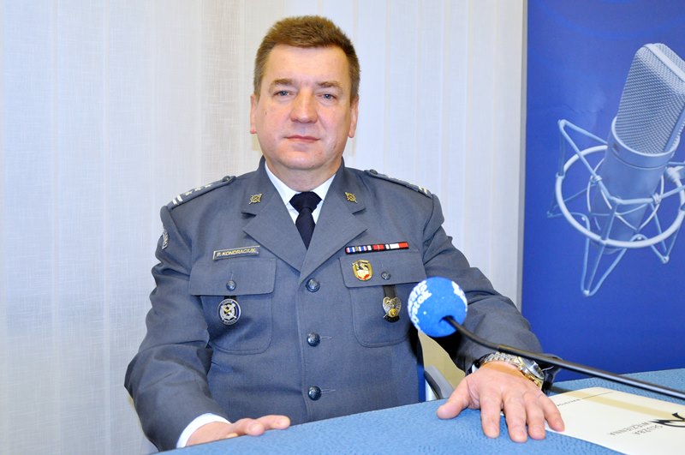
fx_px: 741
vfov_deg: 34.1
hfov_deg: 49.6
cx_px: 342
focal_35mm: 39
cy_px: 228
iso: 800
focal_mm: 26
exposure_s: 1/60
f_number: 4
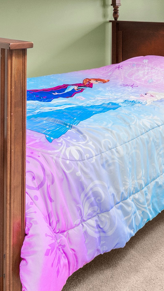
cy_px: 21
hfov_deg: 29.0
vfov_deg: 44.2
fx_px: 317
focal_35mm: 41
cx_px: 79
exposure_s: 1
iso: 800
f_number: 13
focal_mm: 13
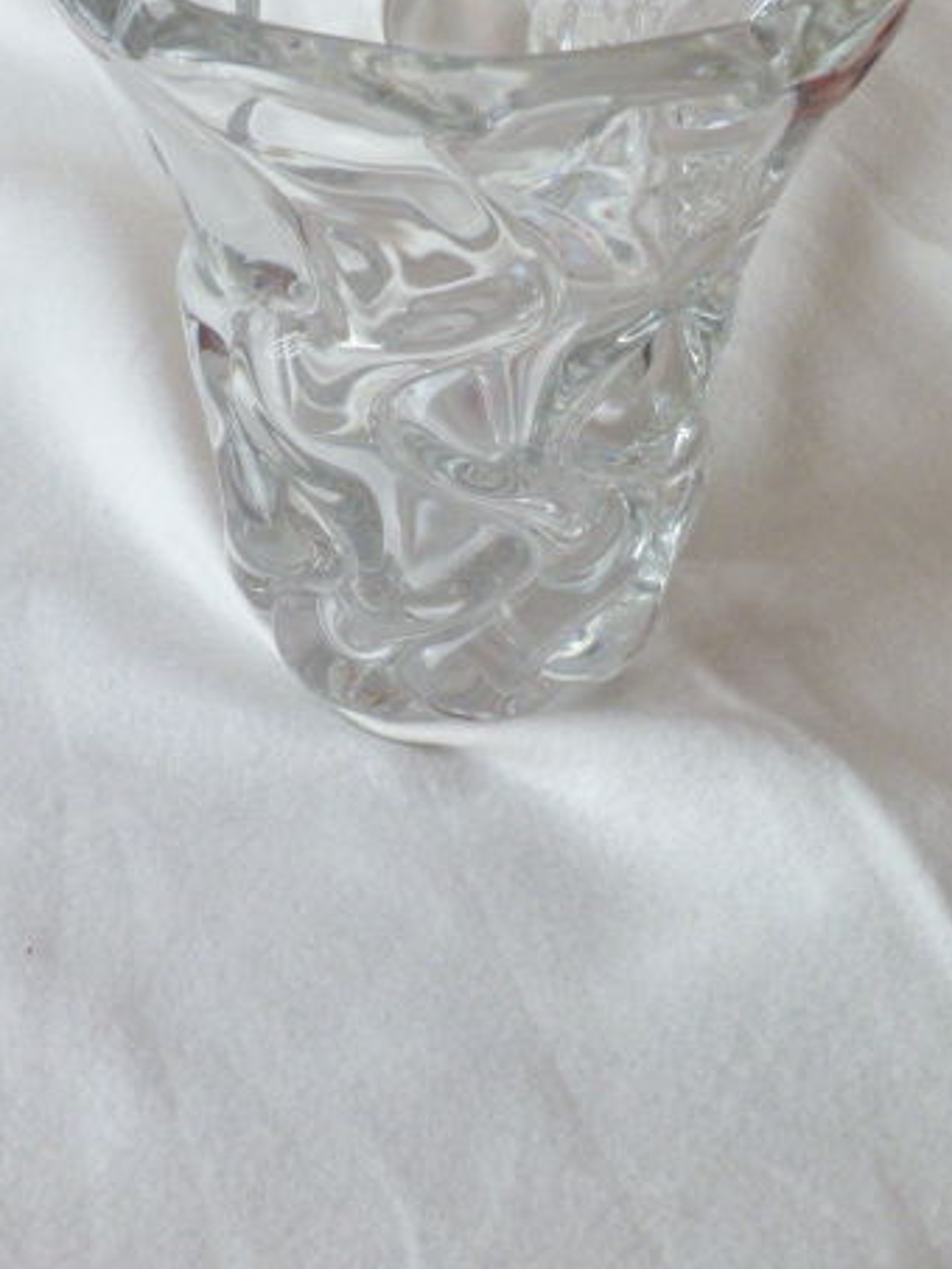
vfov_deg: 39.4
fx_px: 1759
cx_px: 470
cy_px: 487
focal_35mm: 48
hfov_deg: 30.3
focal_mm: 6.1
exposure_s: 1/10
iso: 400
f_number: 3.7
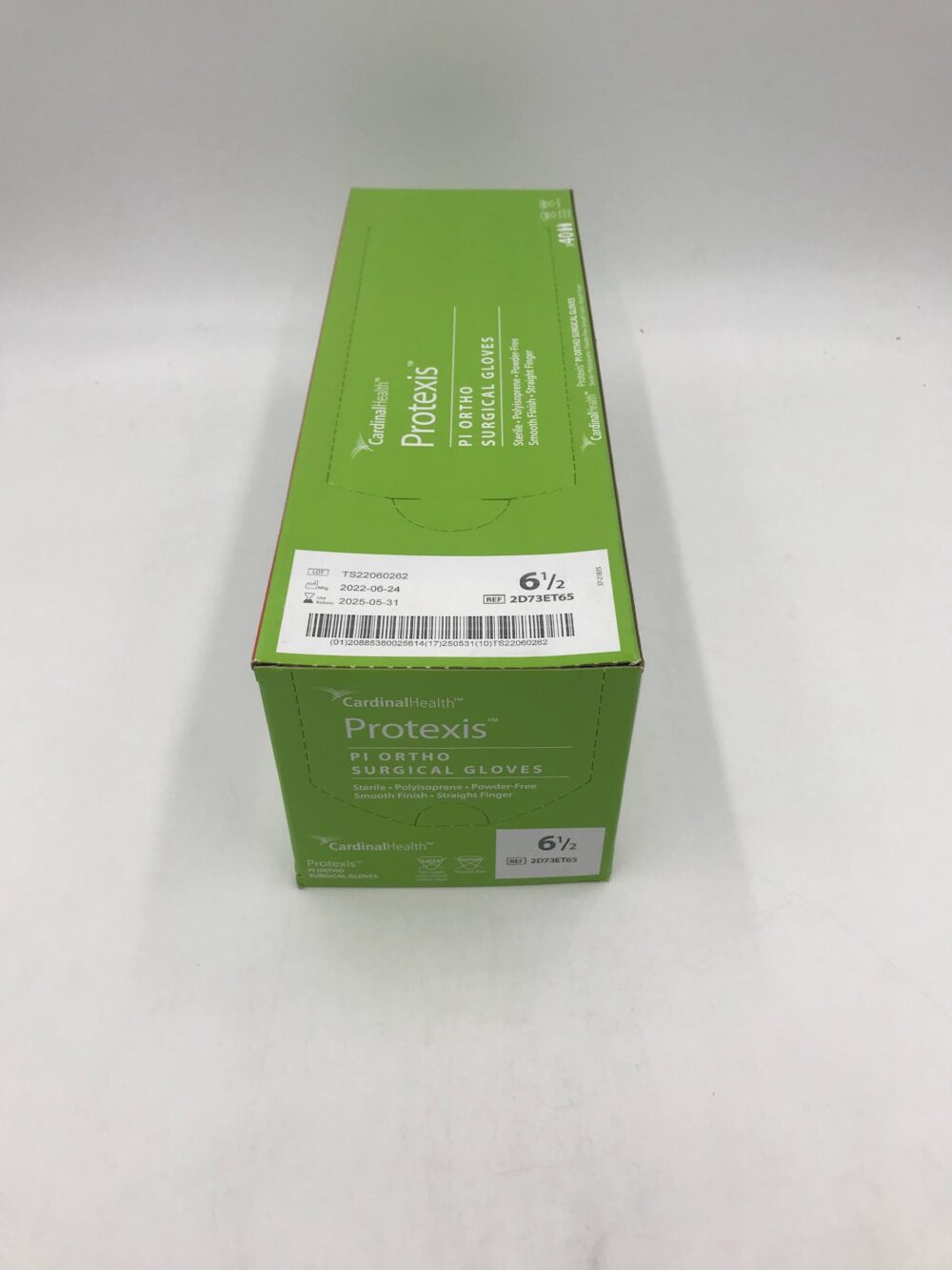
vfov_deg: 63.4
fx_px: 1027
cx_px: 476
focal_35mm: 28
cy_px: 635
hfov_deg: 49.8
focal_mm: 3.99
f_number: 1.8
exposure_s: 1/264
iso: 20
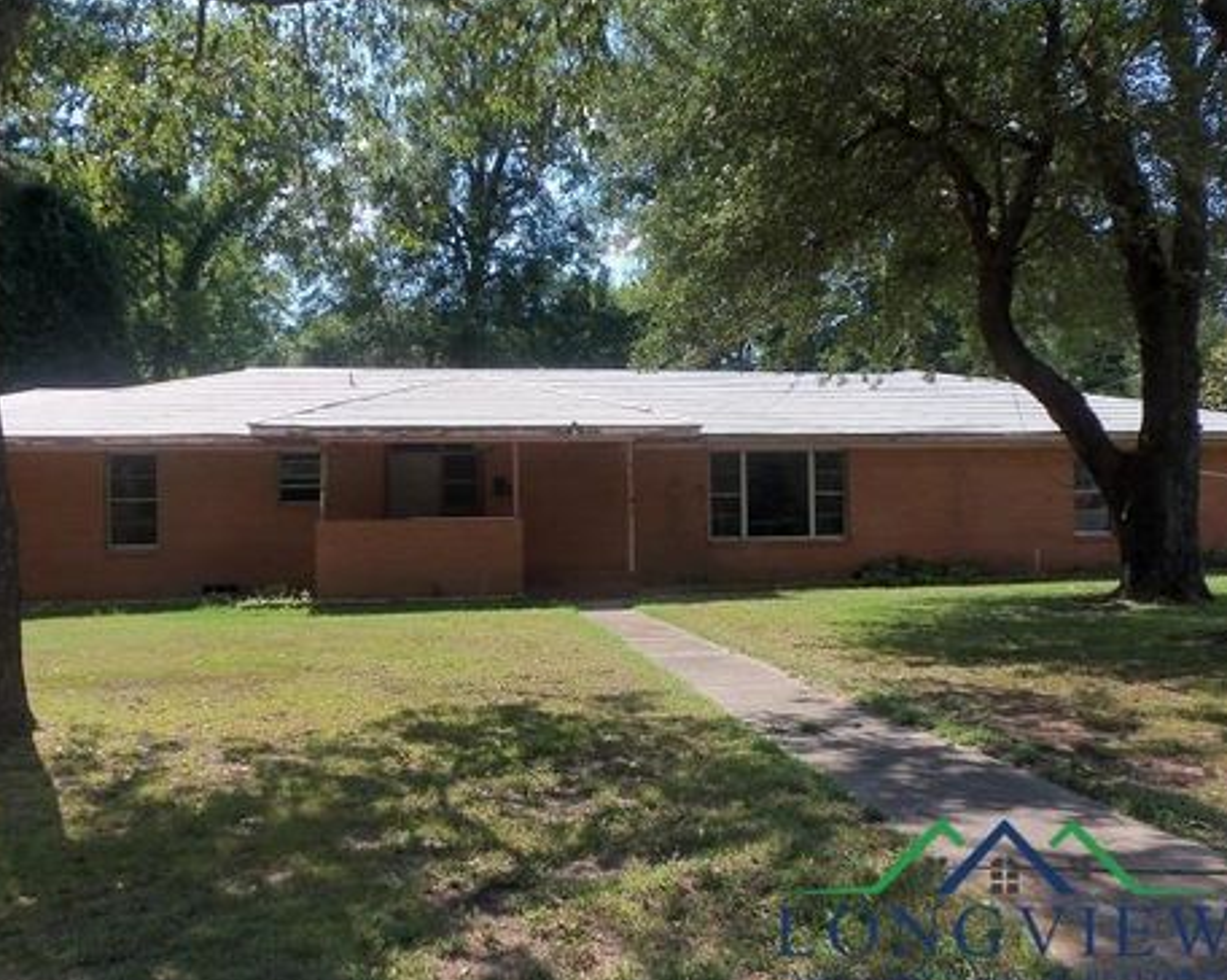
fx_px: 1089
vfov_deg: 48.4
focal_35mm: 30
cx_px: 562
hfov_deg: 58.7
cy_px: 494
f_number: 3.3
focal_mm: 5.1
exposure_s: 1/500
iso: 64
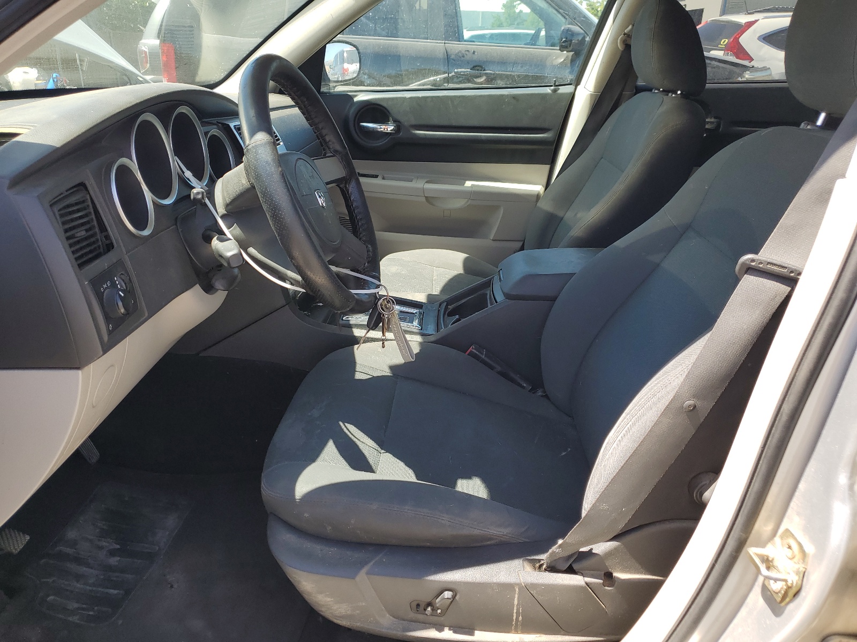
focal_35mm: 26
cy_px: 321
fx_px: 644
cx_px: 428
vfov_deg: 53.1
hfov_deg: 67.3
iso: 50
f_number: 1.5
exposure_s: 1/500
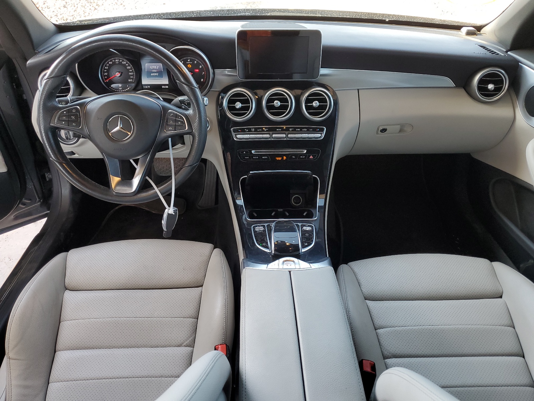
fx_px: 401
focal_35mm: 26
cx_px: 267
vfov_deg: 53.1
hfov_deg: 67.3
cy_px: 200
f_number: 1.5
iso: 59
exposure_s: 1/120
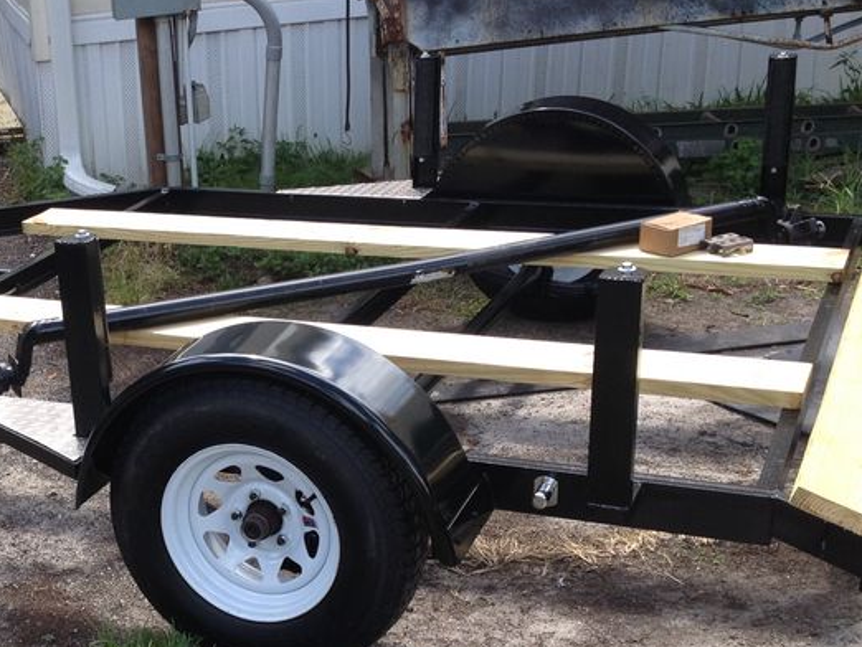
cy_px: 469
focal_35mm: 67
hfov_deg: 28.4
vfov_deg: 21.8
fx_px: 1669
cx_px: 183
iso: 50
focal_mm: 4.28
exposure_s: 1/438
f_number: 2.4
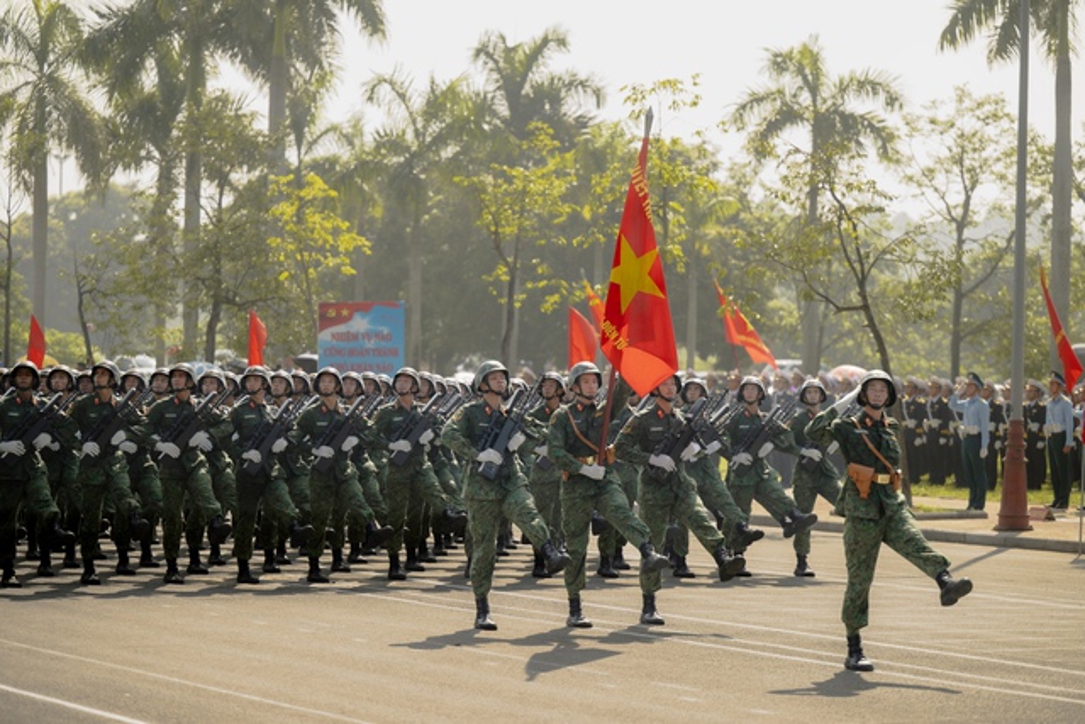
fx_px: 3316
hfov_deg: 18.6
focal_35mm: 110
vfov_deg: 12.5
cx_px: 542
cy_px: 362
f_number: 2.8
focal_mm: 110
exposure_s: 1/2000
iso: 250
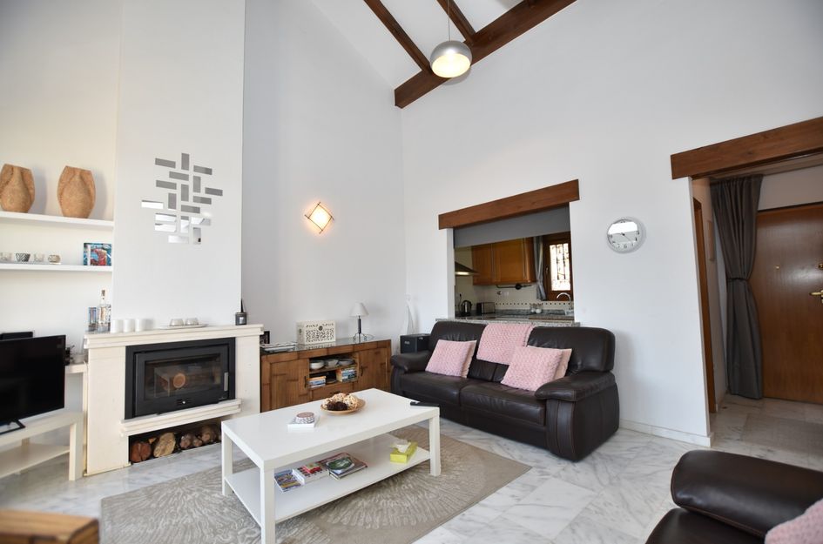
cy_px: 272
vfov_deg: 77.0
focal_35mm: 15
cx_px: 412
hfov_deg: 100.5
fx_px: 342
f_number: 3.5
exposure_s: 1/160
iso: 200
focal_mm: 10
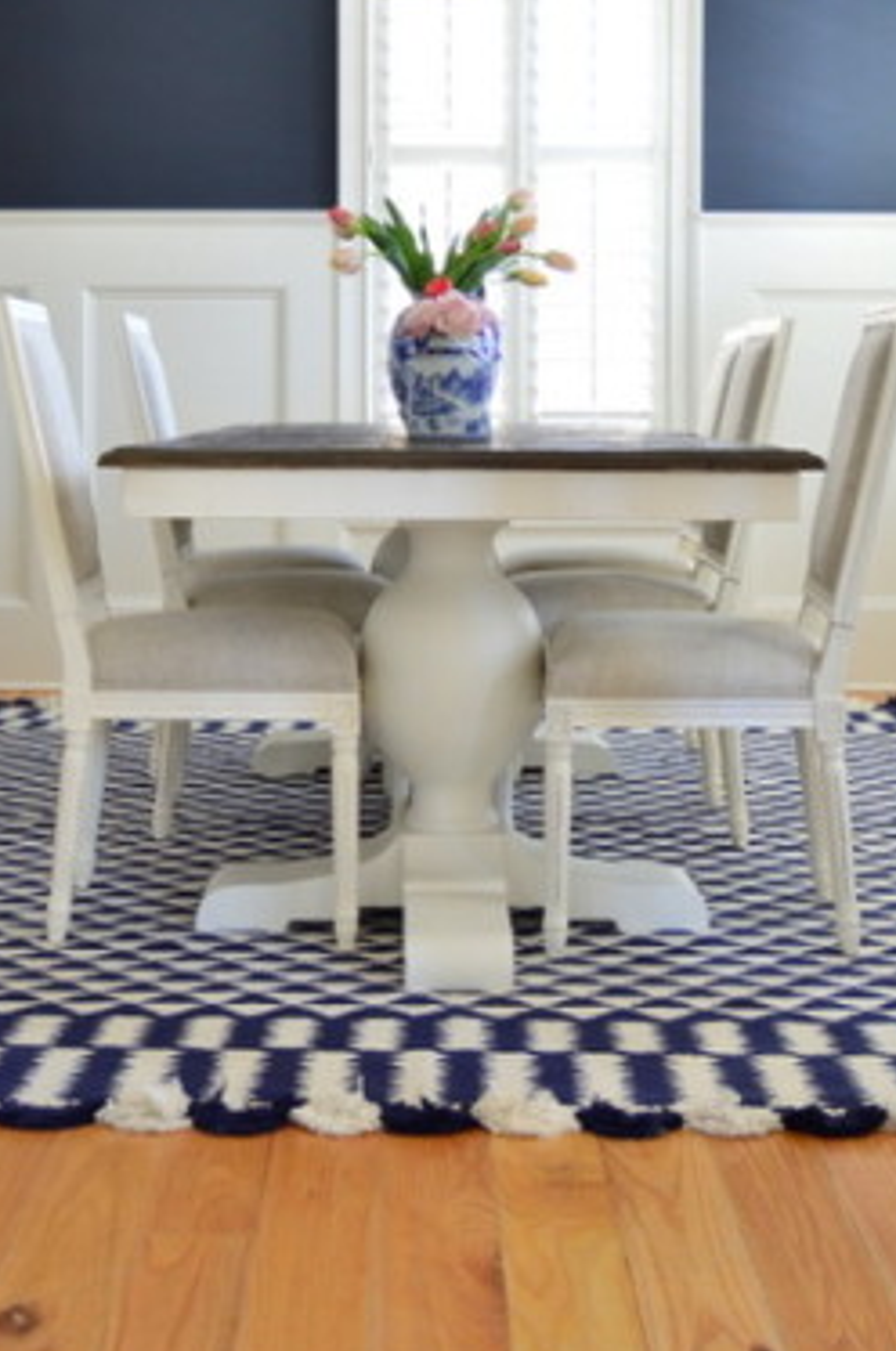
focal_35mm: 53
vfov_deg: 37.2
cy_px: 462
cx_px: 450
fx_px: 1986
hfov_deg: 25.4
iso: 450
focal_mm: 22
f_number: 3.5
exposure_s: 1/30
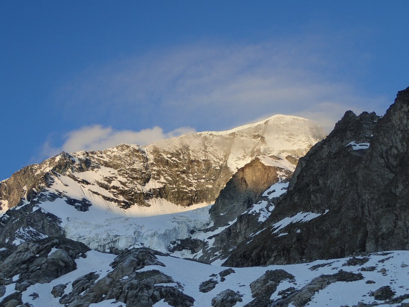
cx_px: 204
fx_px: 768
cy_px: 154
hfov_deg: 29.8
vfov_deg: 22.6
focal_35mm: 65
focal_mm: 11.78
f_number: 5
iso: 100
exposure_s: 1/200
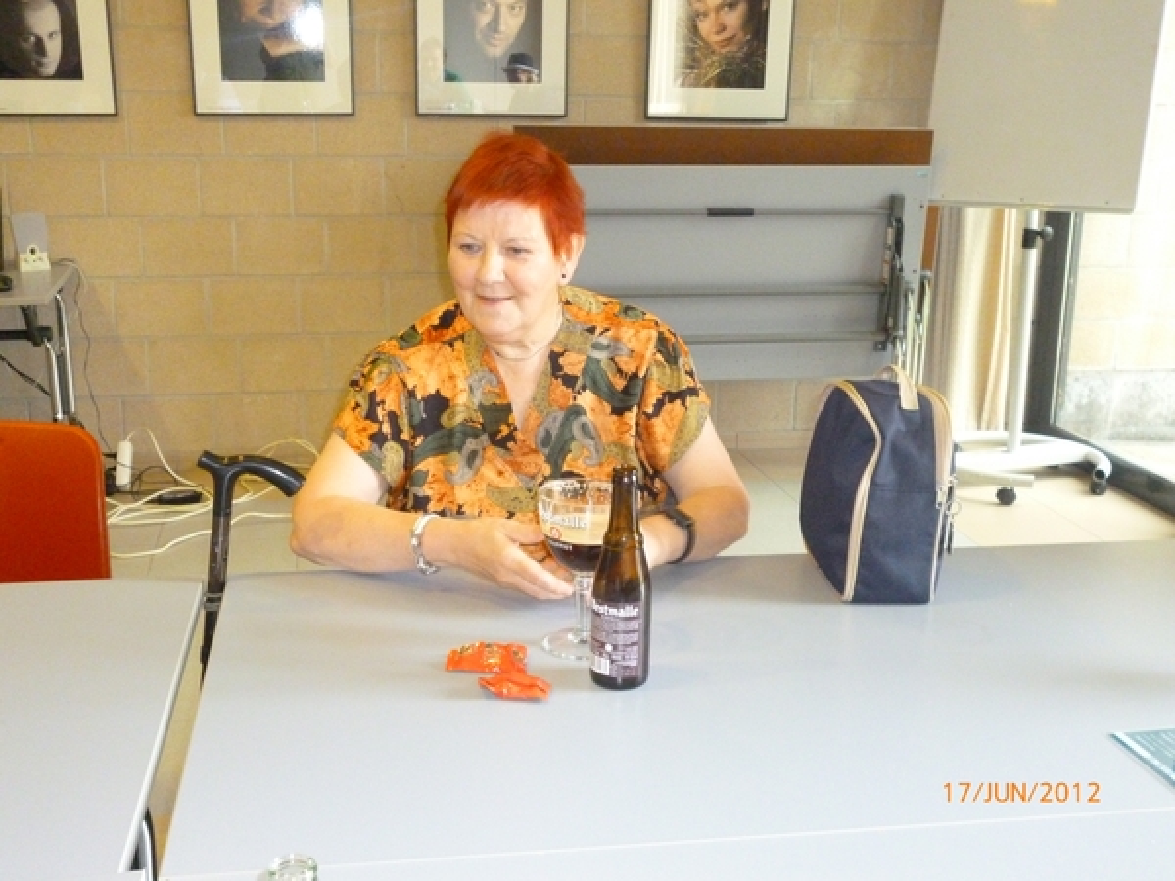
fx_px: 1392
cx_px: 588
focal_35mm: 41
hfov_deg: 45.8
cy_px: 440
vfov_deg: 35.1
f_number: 3.7
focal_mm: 7.3
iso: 800
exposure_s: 1/60
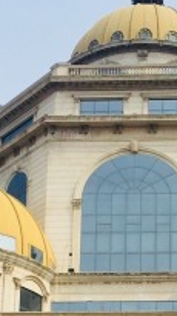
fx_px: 903
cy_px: 363
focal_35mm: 108
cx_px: 152
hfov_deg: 11.1
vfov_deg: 18.9
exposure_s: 1/2639
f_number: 2.2
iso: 32
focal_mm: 4.15
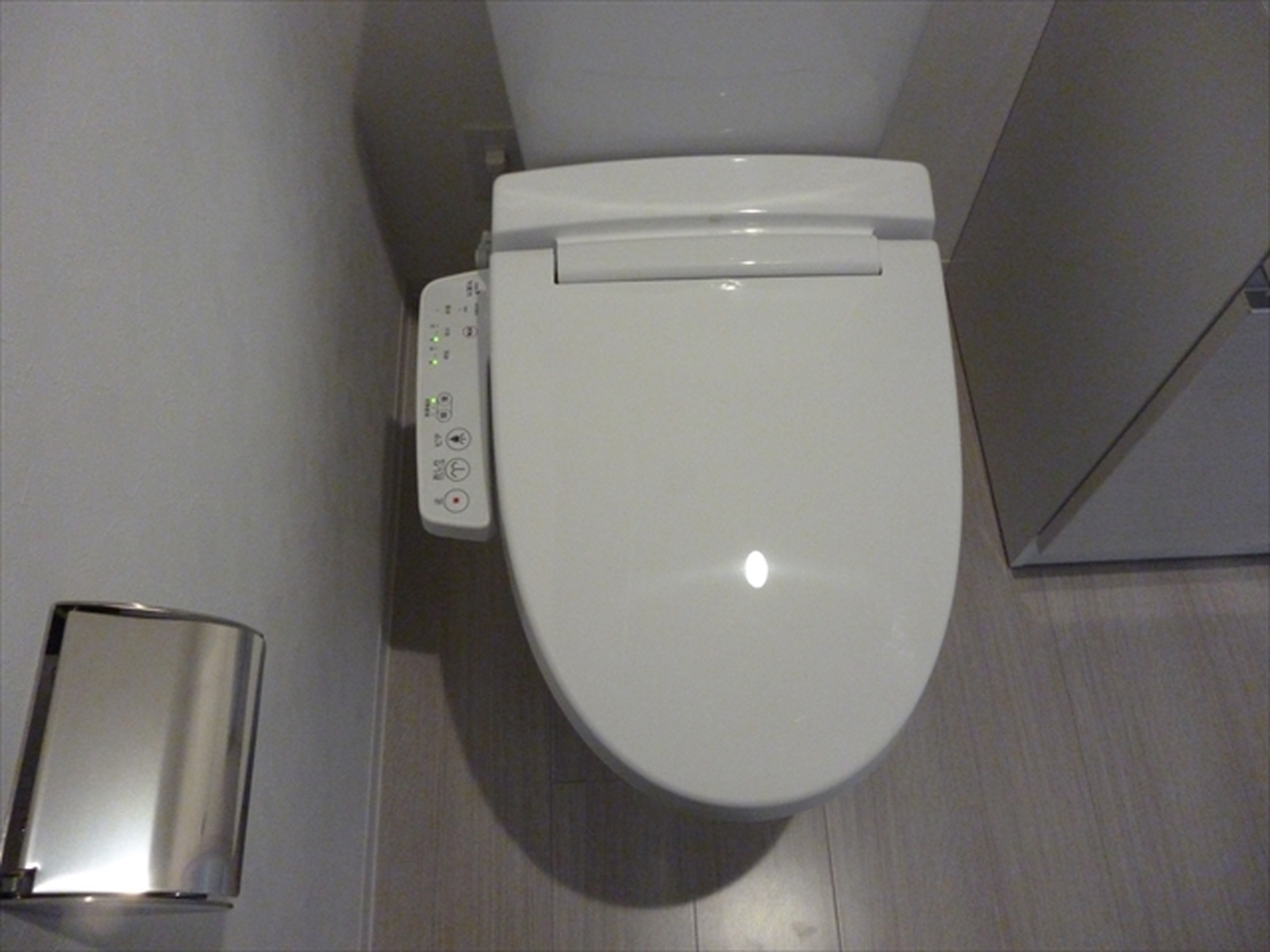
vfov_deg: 49.7
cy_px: 476
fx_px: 1027
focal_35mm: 28
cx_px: 635
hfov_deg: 63.4
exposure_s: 1/60
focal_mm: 5
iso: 800
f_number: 3.1
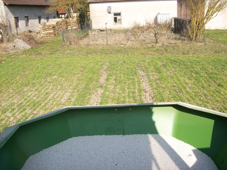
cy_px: 85
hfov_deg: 51.4
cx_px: 114
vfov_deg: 39.7
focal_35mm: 36
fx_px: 236
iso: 80
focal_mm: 6
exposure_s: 1/327
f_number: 4.8
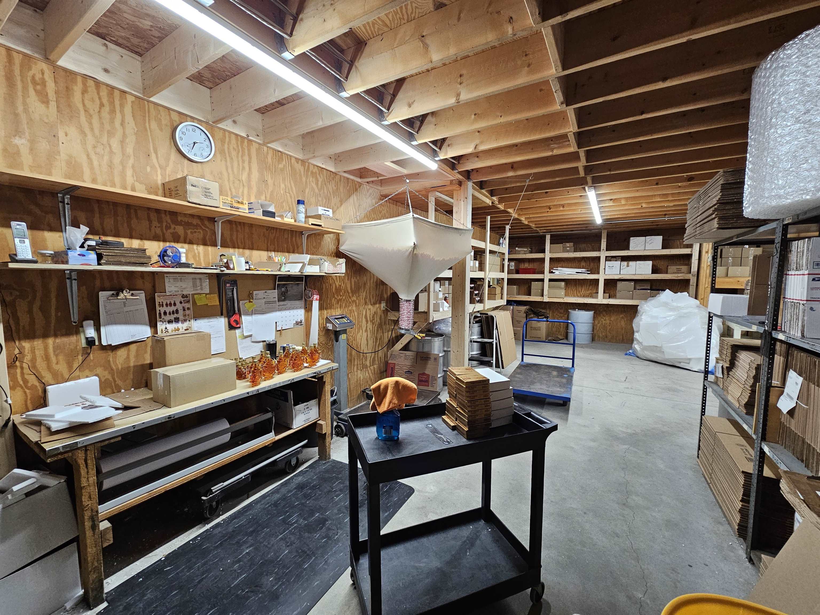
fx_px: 308
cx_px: 410
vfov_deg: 89.9
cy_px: 308
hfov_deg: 106.2
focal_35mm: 13
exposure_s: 1/77.4
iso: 250
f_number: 2.2
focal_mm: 2.2
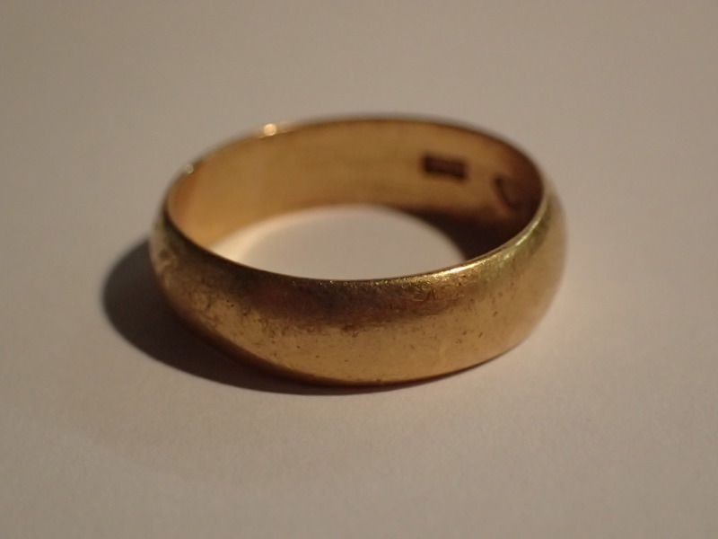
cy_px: 270
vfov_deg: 19.9
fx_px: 1535
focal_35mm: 74
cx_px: 359
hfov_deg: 26.3
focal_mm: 13.47
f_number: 4.2
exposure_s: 1/160
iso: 800
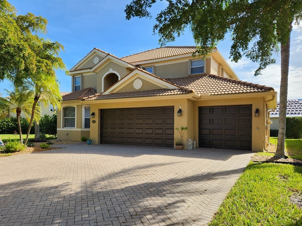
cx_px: 135
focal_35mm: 26
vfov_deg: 53.0
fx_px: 227
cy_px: 124
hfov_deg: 67.1
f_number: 1.8
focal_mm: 5.4
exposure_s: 1/1000
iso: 20
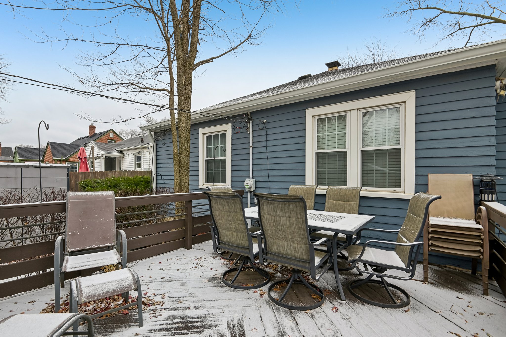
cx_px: 253
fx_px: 225
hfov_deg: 96.8
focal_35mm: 16
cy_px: 168
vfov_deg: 73.7
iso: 100
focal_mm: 16
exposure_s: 1/25
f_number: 8
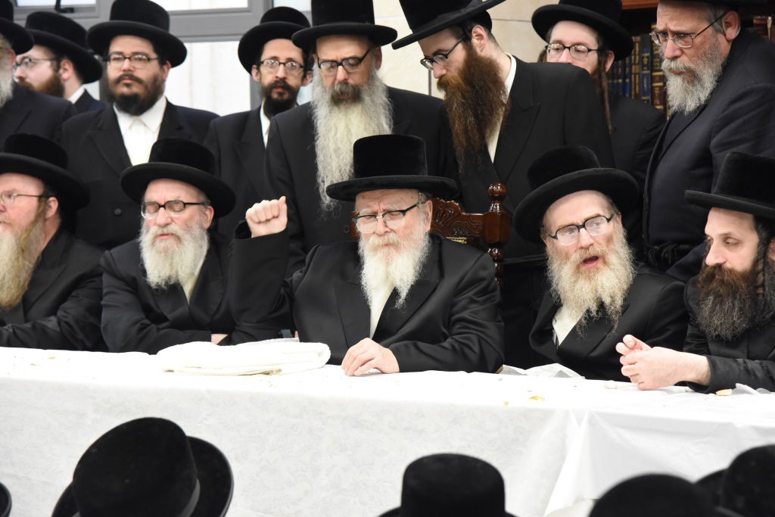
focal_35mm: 105
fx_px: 2261
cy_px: 258
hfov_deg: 19.5
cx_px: 388
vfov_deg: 13.0
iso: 3200
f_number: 5.6
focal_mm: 105
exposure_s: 1/125
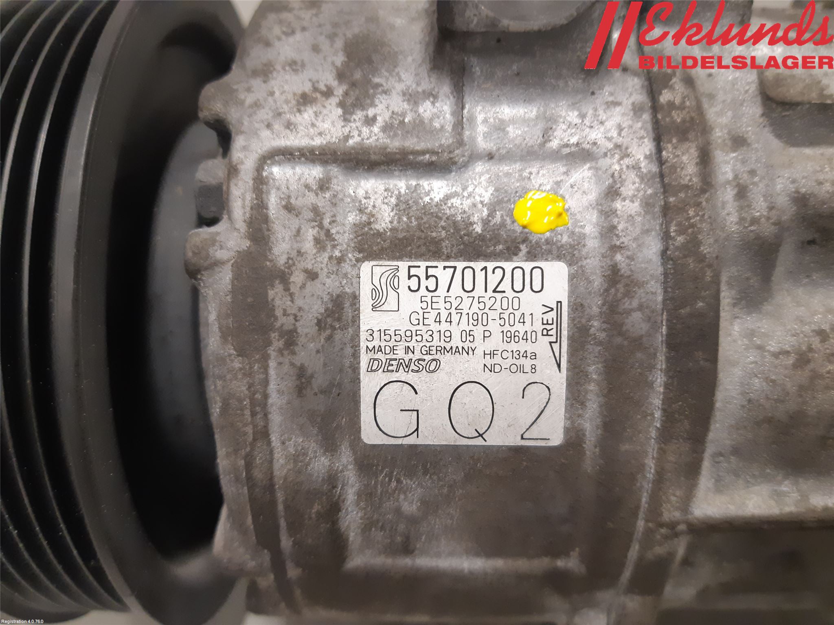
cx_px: 417
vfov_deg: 53.1
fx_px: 626
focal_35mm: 26
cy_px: 312
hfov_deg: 67.3
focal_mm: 3.93
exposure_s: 1/50
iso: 250
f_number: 1.7
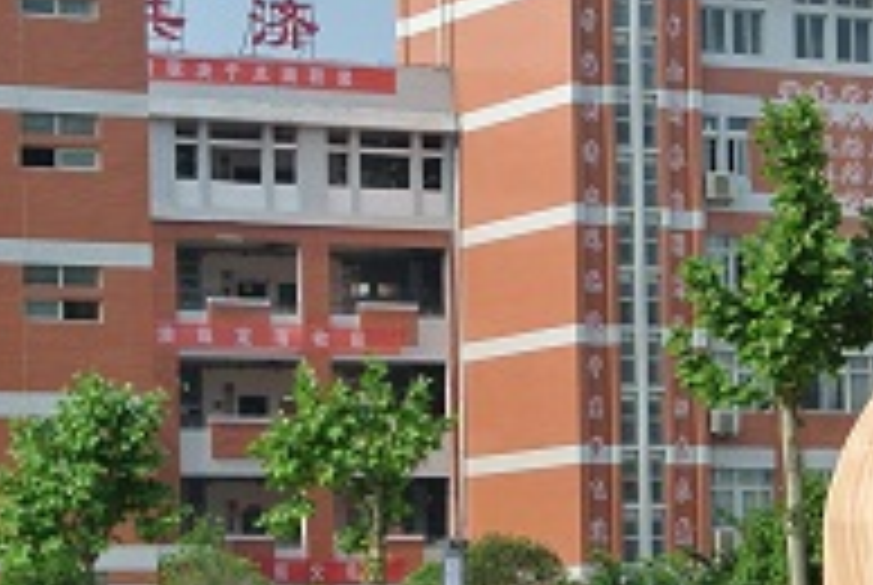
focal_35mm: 162
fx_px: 3934
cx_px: 639
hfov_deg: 12.6
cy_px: 608
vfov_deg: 8.4
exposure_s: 1/640
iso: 100
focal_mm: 16.9
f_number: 4.5
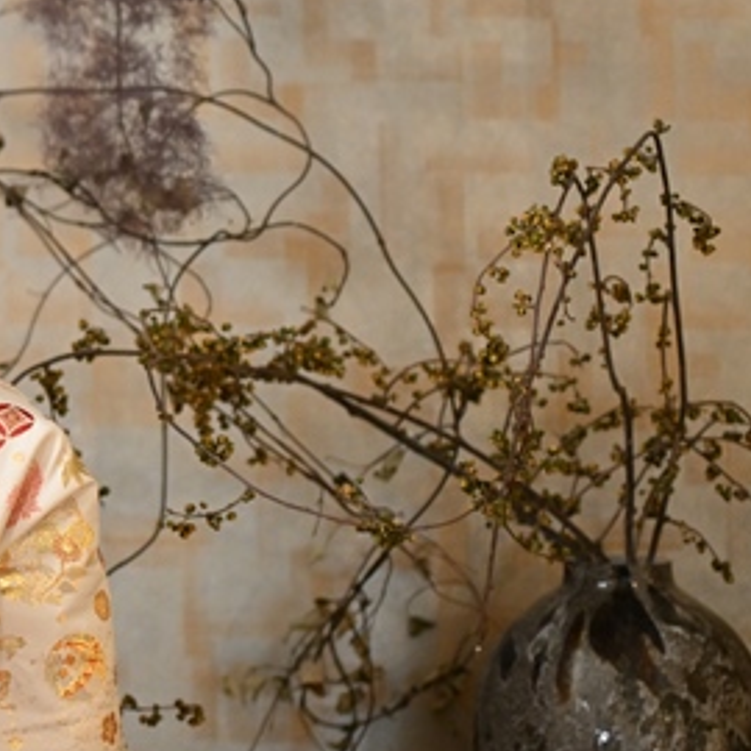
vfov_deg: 10.7
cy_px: -21
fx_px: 3952
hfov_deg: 10.2
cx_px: -656
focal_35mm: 161
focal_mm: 50
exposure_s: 1/125
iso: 1000
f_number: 1.2
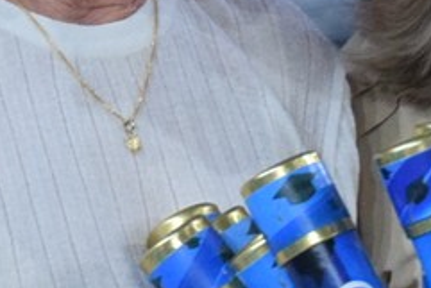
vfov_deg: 3.5
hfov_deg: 5.3
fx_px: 4693
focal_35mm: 392
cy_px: 102
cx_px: 384
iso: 2000
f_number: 4.2
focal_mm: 35
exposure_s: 1/60
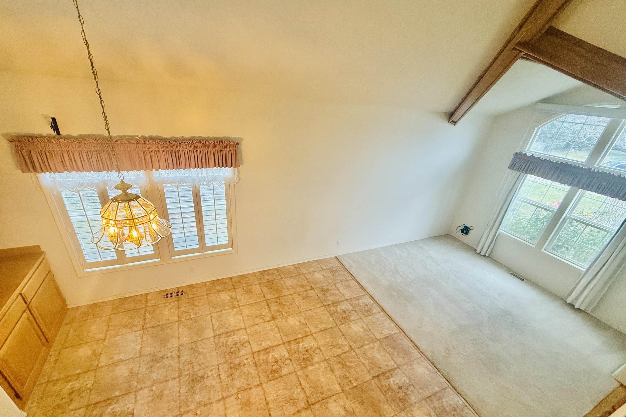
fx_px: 261
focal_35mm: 15
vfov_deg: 77.2
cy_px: 227
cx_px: 310
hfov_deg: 100.4
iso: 320
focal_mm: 2.22
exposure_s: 1/120
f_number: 2.2
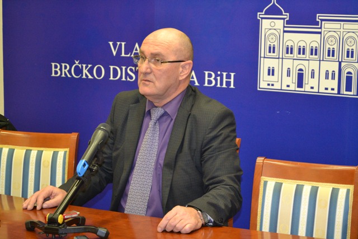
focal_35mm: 82
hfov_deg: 24.6
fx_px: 821
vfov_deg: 16.6
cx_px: 179
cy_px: 120
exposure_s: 1/60
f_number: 5.6
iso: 2800
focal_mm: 55
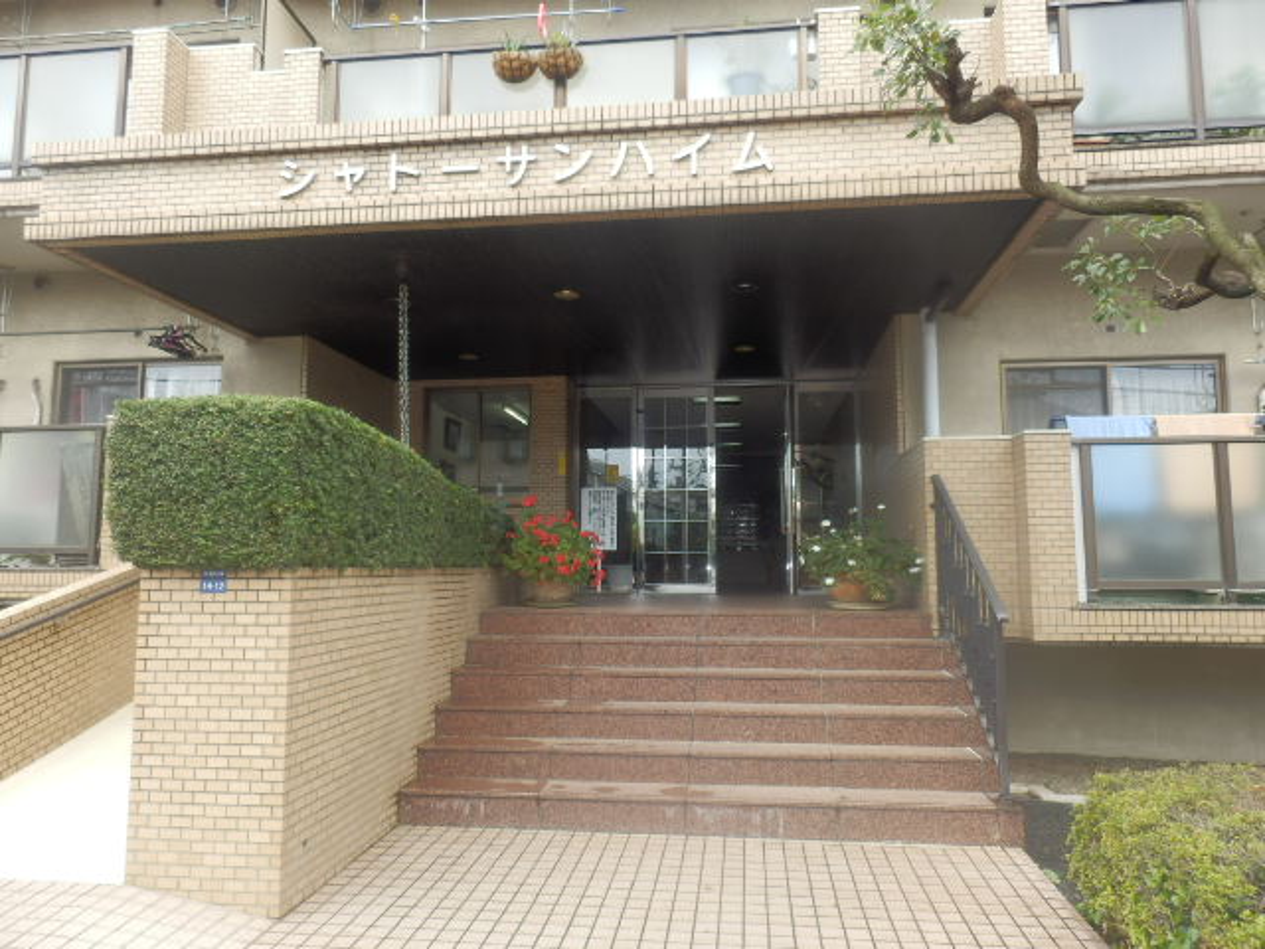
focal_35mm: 24
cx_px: 632
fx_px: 877
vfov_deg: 56.8
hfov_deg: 71.6
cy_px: 474
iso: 80
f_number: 3
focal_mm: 4.2
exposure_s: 1/200
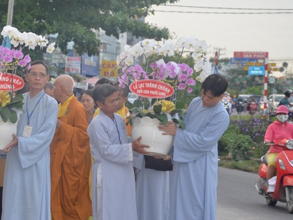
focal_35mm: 147
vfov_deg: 10.1
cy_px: 100
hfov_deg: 13.4
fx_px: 1244
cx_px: 70
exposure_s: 1/250
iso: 800
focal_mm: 66
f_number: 6.3
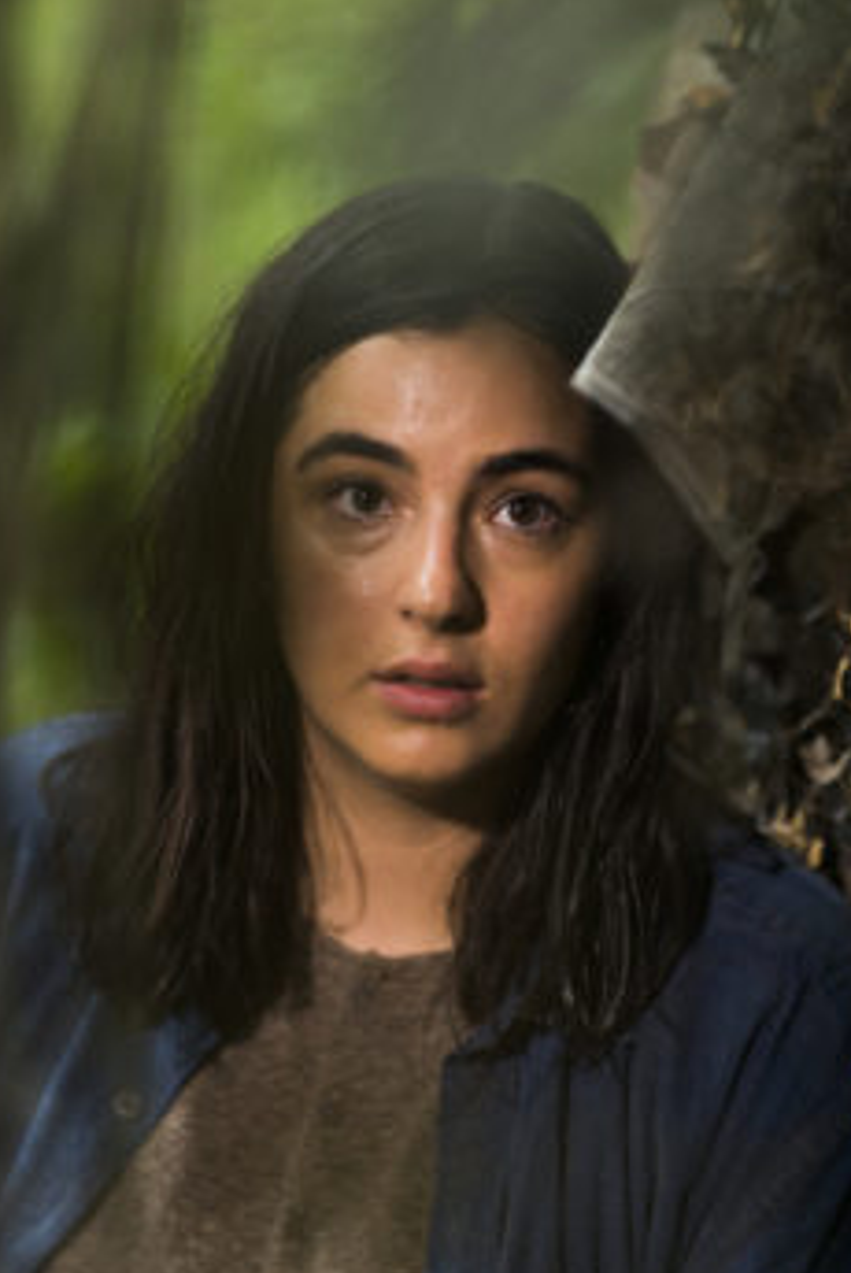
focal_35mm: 221
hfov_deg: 6.2
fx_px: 7820
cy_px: 640
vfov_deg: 9.3
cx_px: 413
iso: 800
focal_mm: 190
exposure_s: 1/200
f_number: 2.8
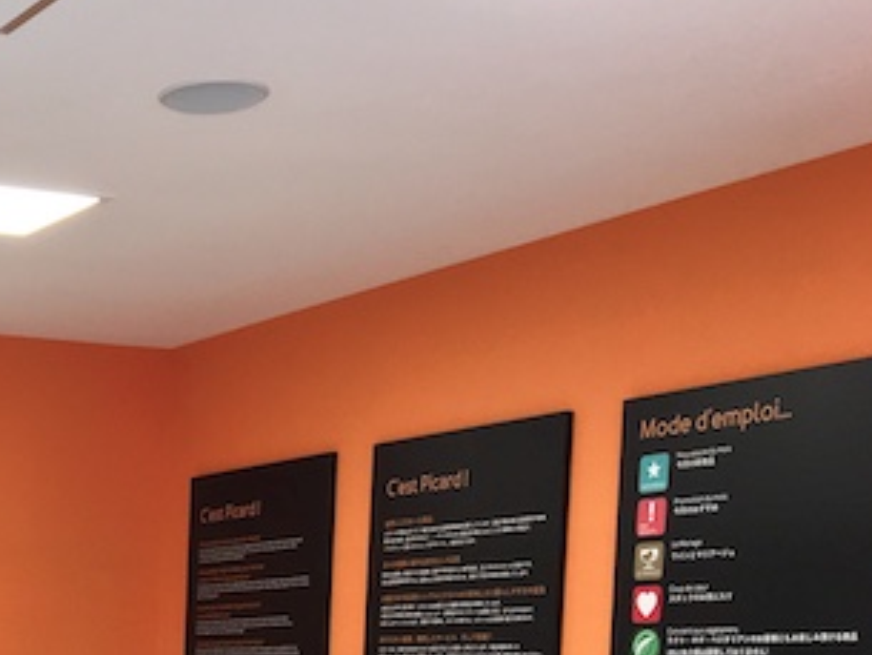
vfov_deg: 18.2
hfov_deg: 23.1
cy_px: 832
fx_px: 1915
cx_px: -229
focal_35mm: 76
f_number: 2.2
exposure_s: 1/100
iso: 32
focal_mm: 4.15
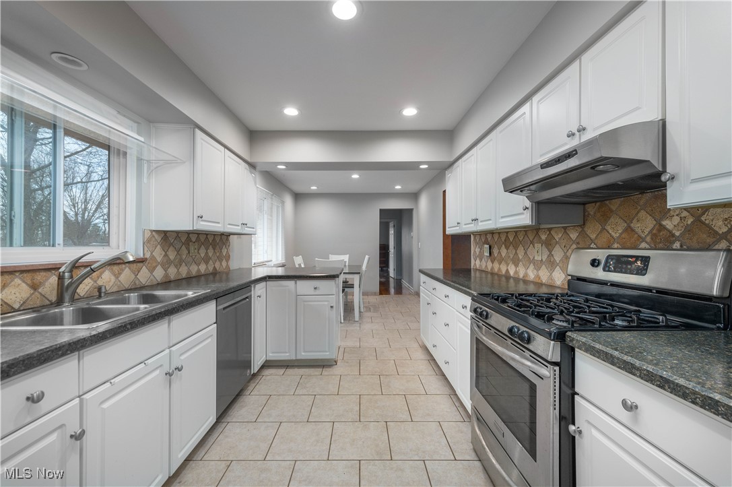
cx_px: 366
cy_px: 244
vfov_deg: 81.1
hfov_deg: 104.3
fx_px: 284
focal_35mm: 14
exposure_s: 1/60
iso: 200
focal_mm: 14
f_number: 8
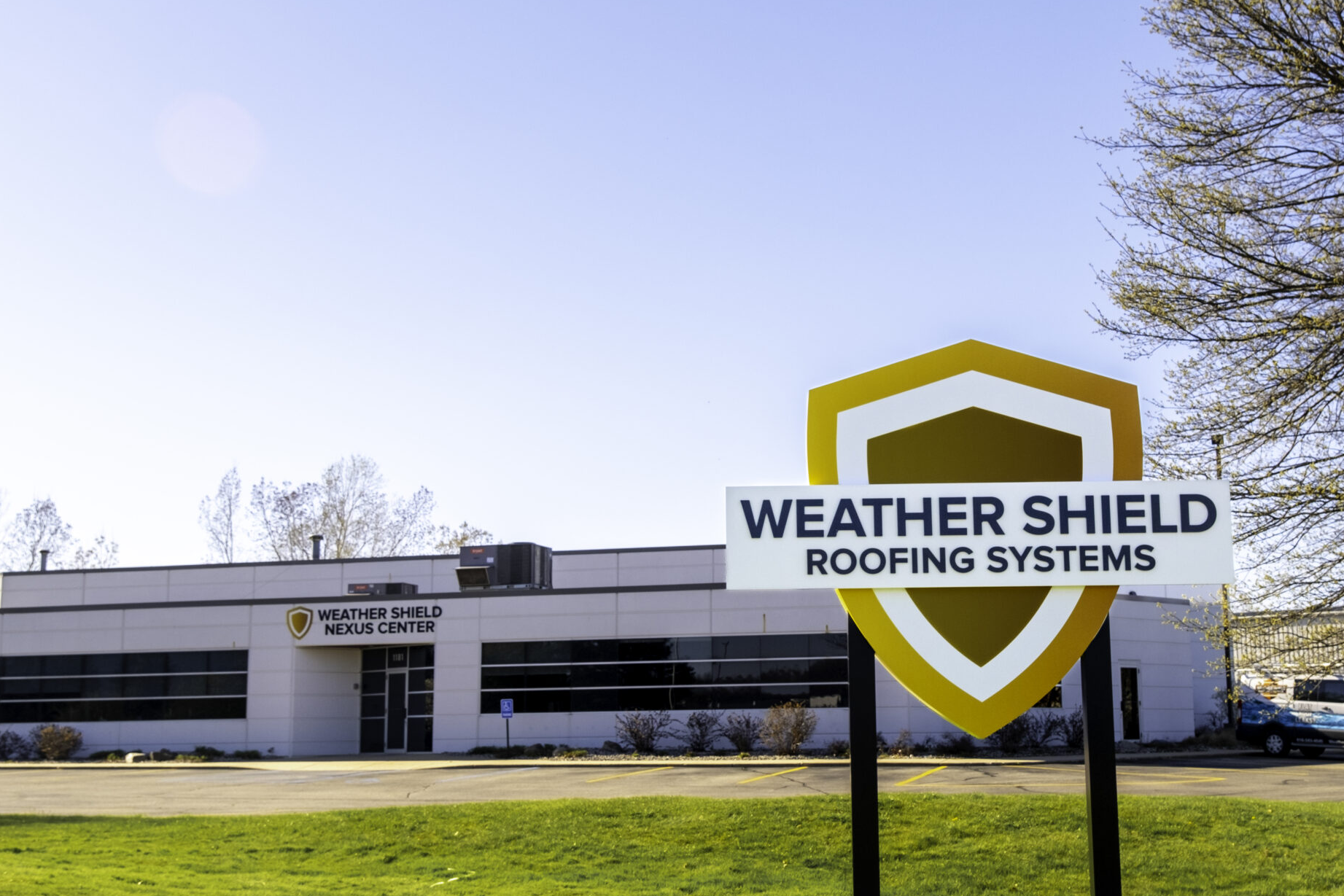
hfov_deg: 39.5
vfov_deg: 27.0
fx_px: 1867
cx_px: 768
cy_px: 460
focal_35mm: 50
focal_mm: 24
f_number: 5.6
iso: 160
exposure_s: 1/550
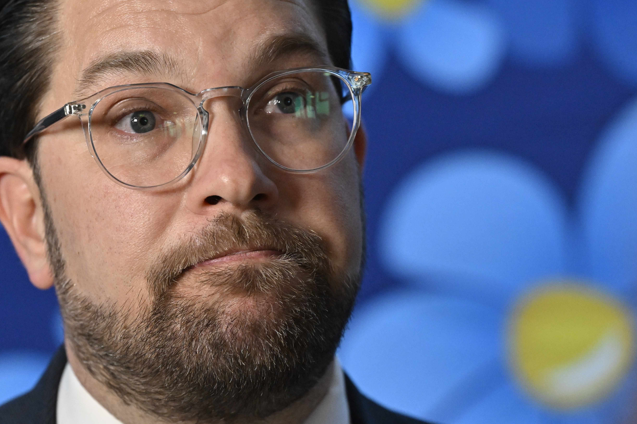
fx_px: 3291
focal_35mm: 186
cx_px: 196
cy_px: 179
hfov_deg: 11.0
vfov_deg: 7.4
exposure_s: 1/400
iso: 4000
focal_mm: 110
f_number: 4
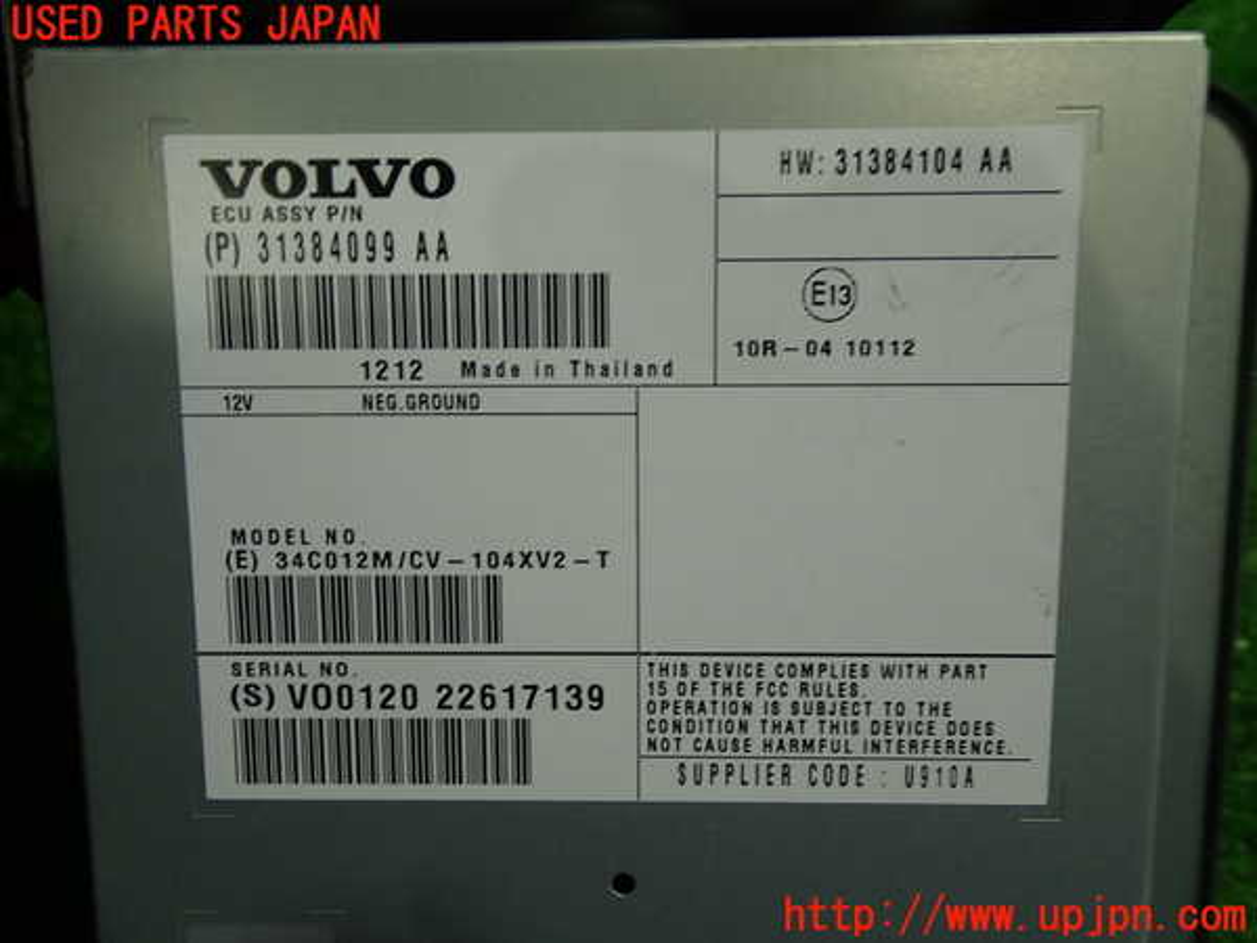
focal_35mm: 30
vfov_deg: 46.8
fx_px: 1089
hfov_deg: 60.0
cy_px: 472
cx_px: 628
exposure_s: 1/60
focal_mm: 5.4
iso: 125
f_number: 2.3
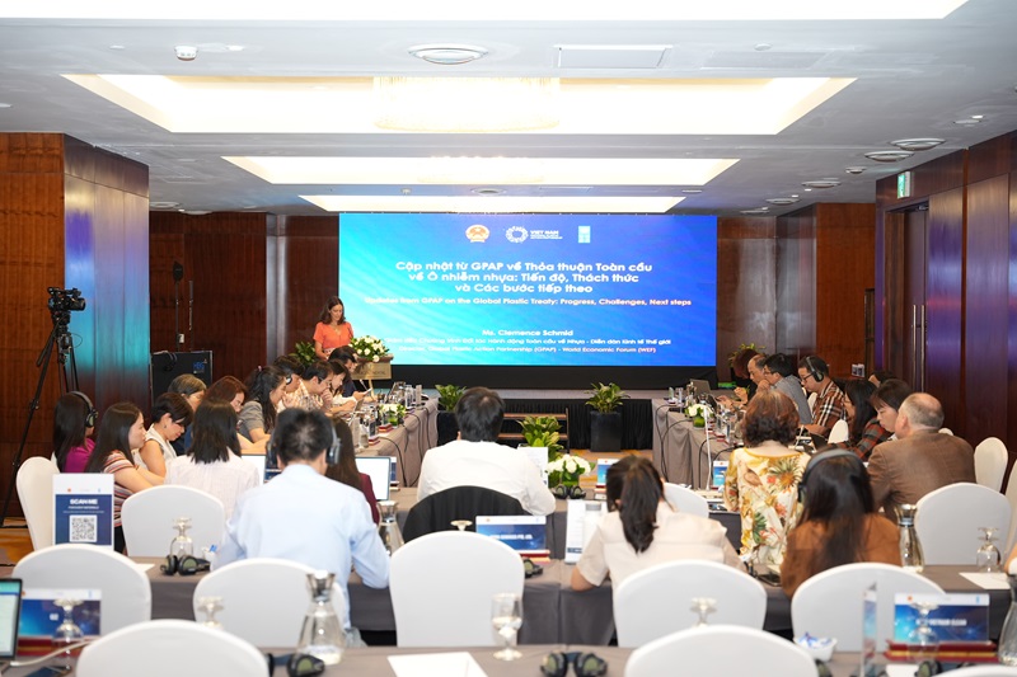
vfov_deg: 27.0
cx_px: 508
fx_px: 1409
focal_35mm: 50
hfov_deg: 39.7
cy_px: 338
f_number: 2.8
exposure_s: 1/100
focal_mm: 49.9
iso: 1250
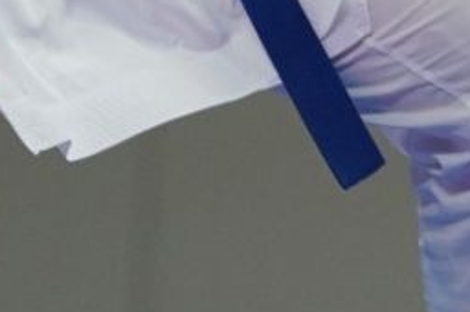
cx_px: 749
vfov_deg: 1.0
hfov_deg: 1.5
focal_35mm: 1409
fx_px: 18372
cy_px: -712
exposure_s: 1/1000
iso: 1600
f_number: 2.8
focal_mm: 200
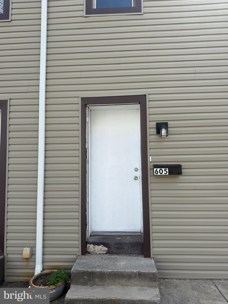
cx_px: 114
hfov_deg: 56.8
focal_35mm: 24
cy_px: 152
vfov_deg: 71.6
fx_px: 211
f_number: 1.78
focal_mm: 6.76
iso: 80
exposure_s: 1/2110
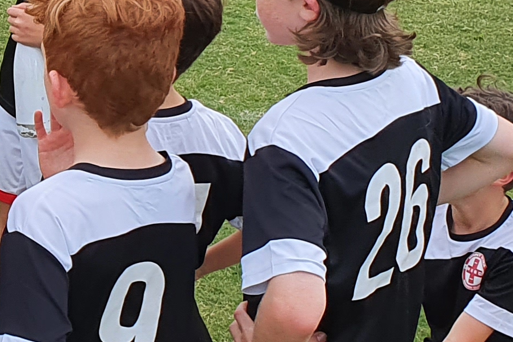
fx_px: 1653
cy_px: 84
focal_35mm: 116
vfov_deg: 11.8
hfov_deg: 16.6
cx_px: -164
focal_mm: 4.32
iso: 64
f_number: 2.4
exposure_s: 1/100
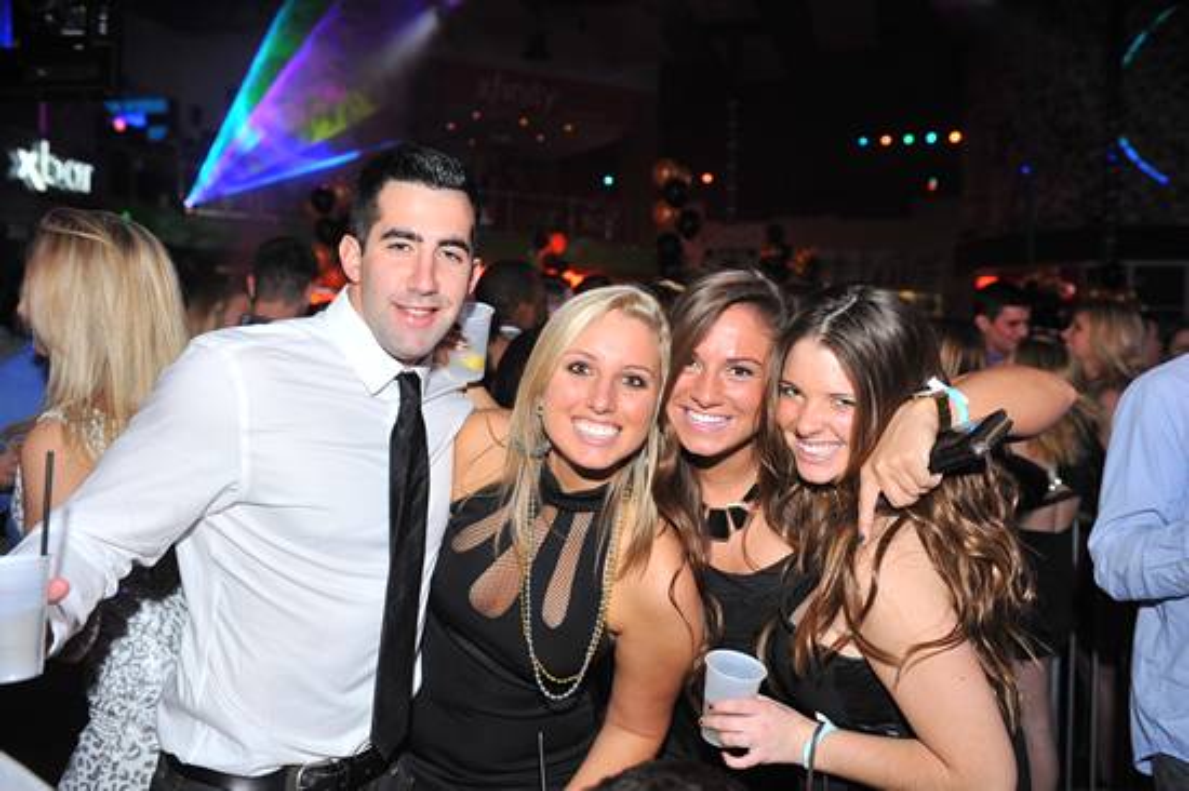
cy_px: 396
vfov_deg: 38.8
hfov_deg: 55.8
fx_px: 1122
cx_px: 594
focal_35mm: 34
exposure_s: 1/100
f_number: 4
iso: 1000
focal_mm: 34
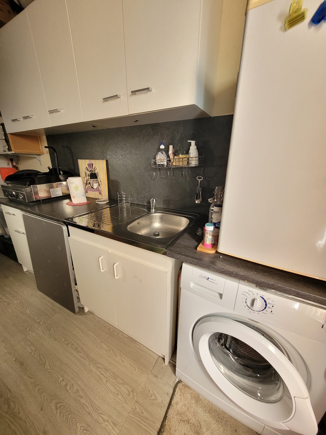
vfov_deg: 106.2
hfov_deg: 89.9
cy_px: 218
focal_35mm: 13
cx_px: 163
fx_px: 163
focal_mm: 1.74
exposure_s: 1/50
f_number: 2.2
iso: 320
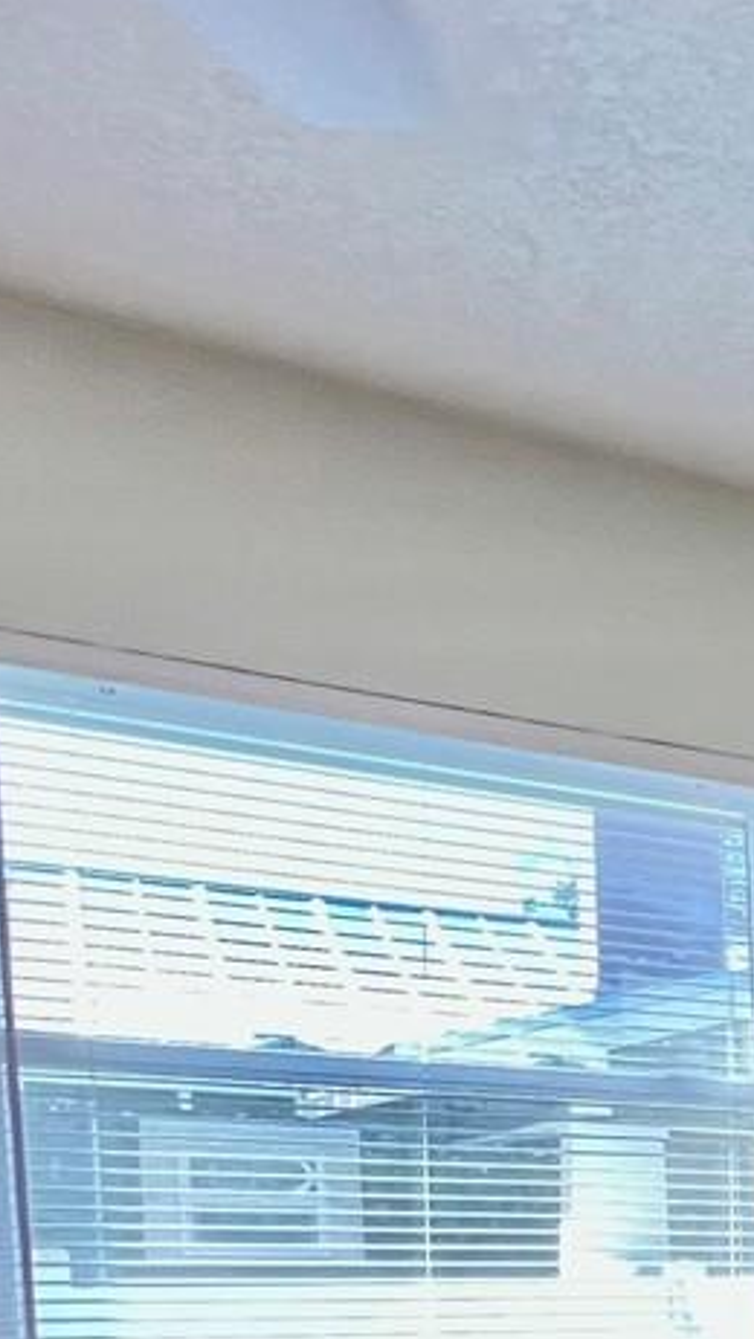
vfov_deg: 37.0
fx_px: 1741
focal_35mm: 49
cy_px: 1388
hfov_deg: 12.7
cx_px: 2088
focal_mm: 1.57
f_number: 1.8
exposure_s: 1/120
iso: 160
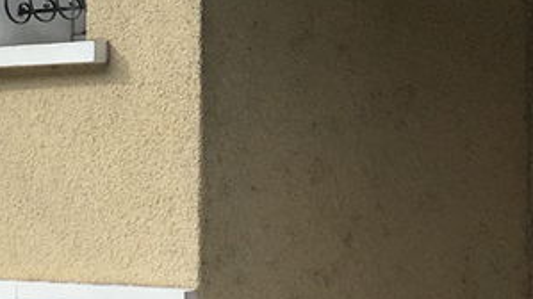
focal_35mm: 169
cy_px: -121
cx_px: 194
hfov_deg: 12.7
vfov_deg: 7.1
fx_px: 2388
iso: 25
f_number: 2.2
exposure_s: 1/1054
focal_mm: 4.15
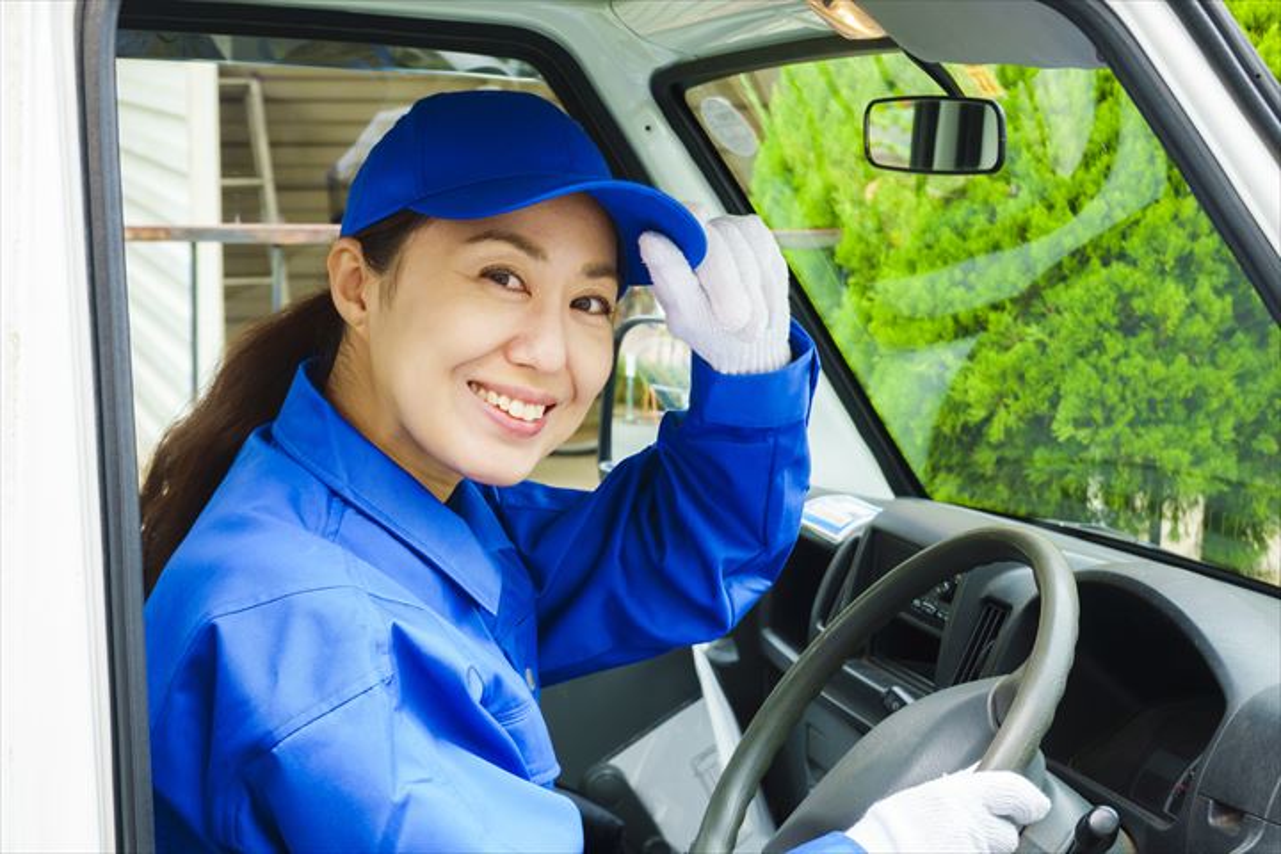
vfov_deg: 18.9
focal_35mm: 72
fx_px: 2562
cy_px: 427
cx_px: 640
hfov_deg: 28.1
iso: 160
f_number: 4
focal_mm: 26.37
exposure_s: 1/80
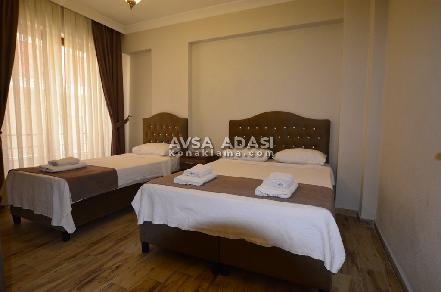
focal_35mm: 18
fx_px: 220
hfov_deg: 90.1
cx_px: 220
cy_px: 146
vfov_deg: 67.1
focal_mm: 12
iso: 2500
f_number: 3.5
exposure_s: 1/180
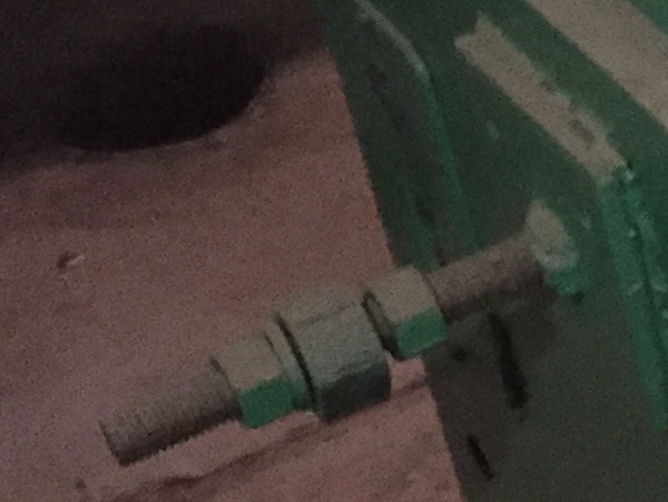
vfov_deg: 11.1
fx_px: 2587
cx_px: 1232
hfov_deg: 13.2
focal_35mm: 134
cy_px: 171
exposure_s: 1/15
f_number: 2.2
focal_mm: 4.15
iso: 1000
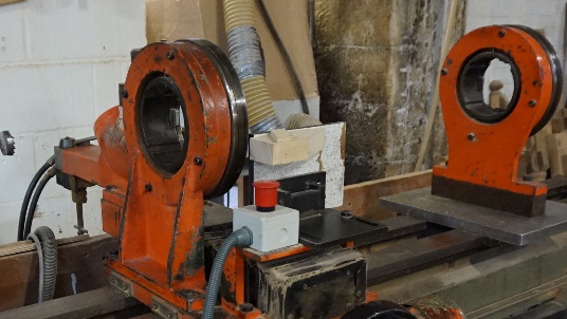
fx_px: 722
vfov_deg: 24.6
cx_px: 194
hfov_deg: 42.4
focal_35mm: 48
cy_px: 245
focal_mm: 16
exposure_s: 1/40
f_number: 3.5
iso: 3200
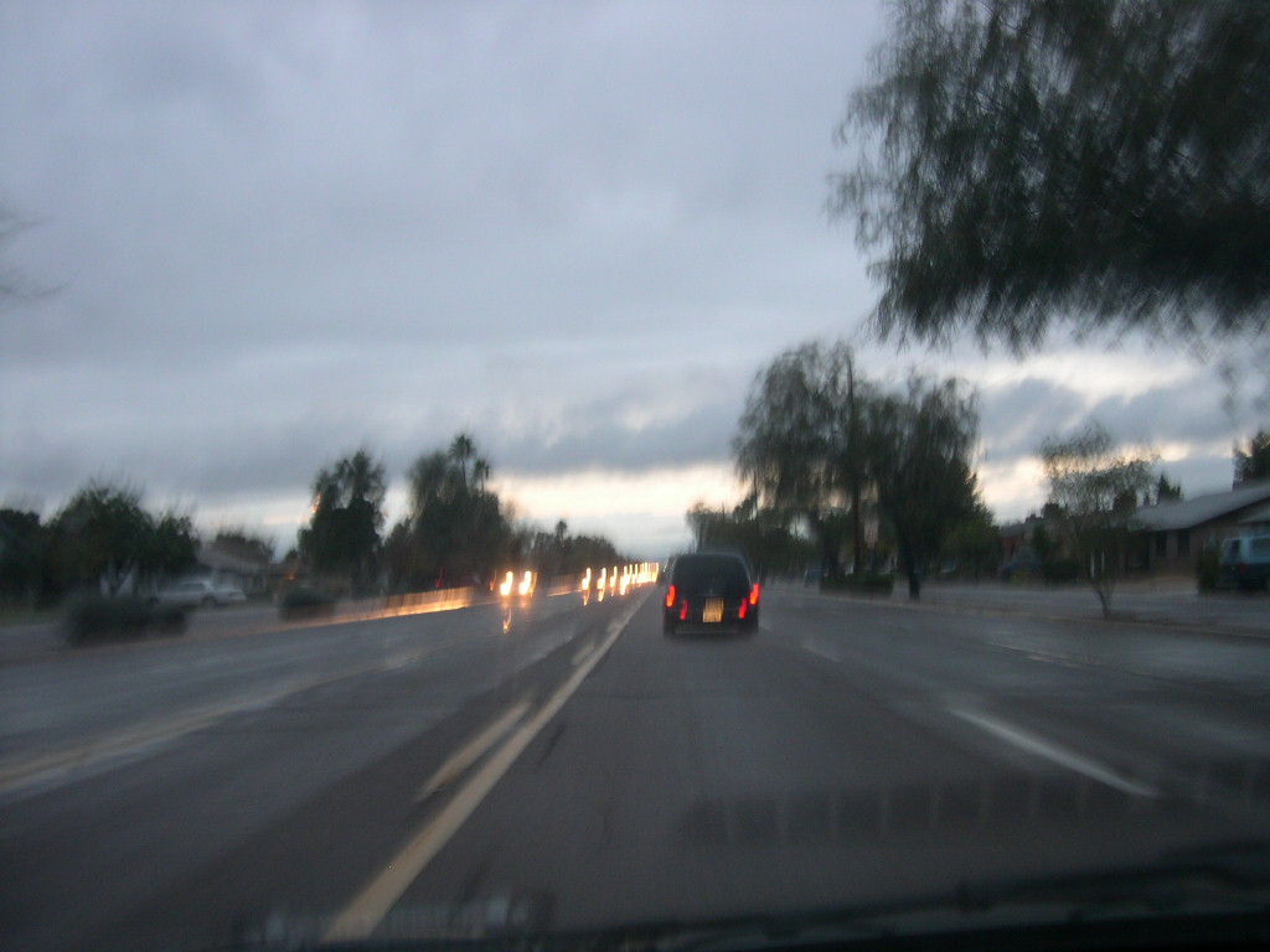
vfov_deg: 37.7
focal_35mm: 38
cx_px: 635
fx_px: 1394
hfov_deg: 49.0
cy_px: 476
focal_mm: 8
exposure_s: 1/18.3
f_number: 2.8
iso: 100
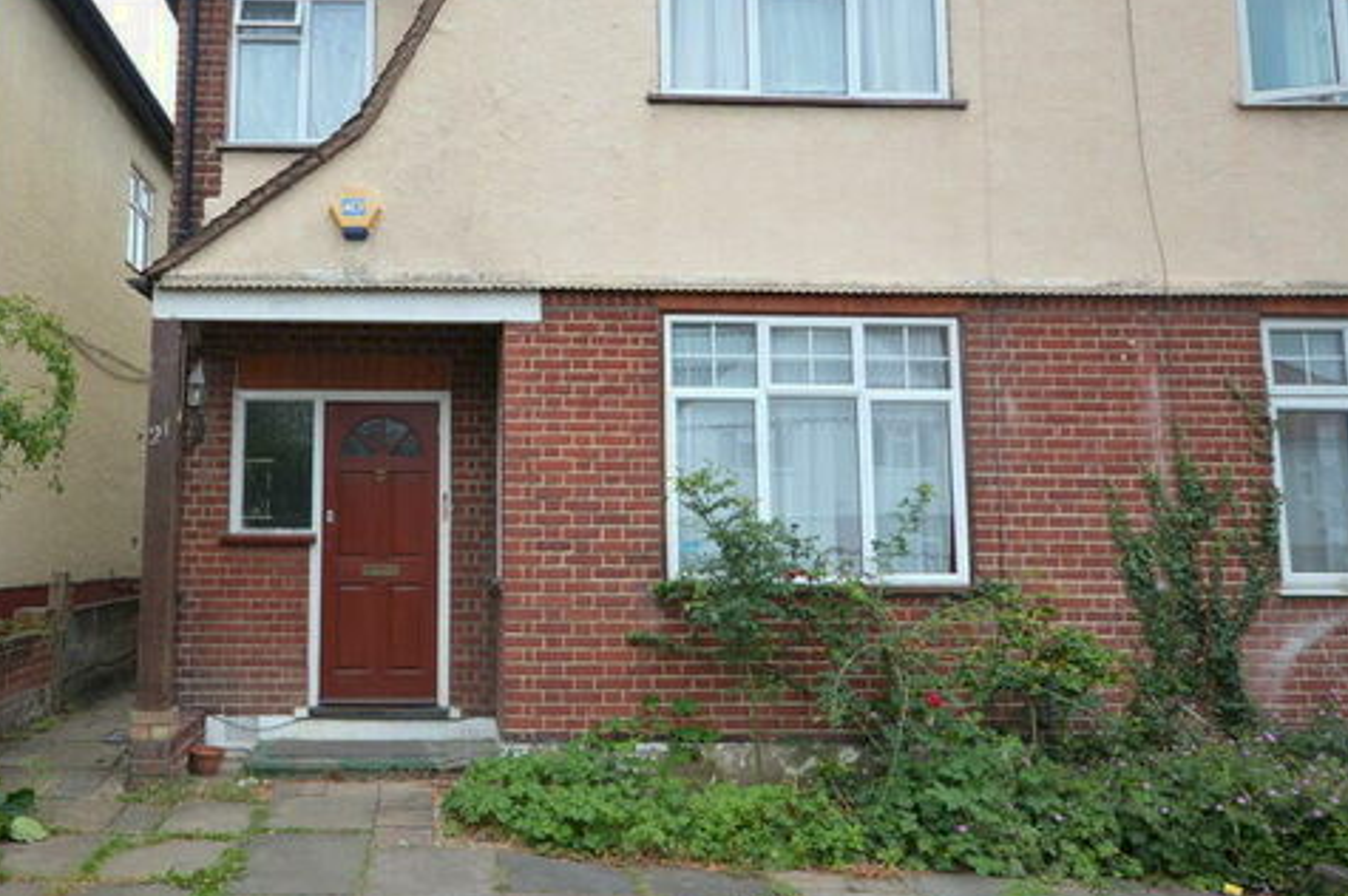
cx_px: 471
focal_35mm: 29
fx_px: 1075
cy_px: 420
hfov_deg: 62.9
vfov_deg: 45.2
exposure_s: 1/125
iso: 200
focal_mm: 13
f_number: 5.6
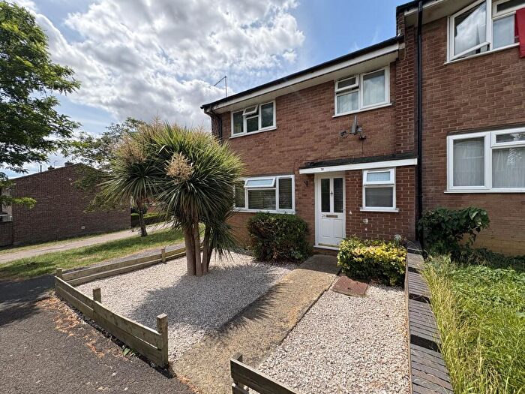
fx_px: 212
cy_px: 197
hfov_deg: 102.1
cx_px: 262
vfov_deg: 85.7
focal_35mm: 14
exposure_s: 1/1034
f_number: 2.2
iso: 64
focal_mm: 2.22
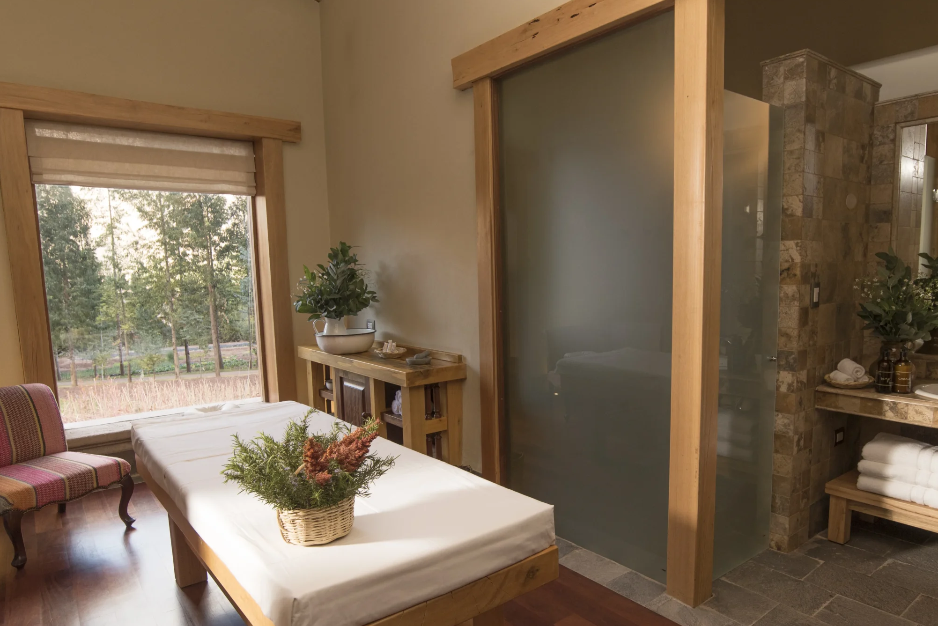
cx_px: 516
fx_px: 599
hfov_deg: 75.9
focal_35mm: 23
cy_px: 349
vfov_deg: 55.0
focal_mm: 18
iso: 800
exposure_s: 1/125
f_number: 5.6
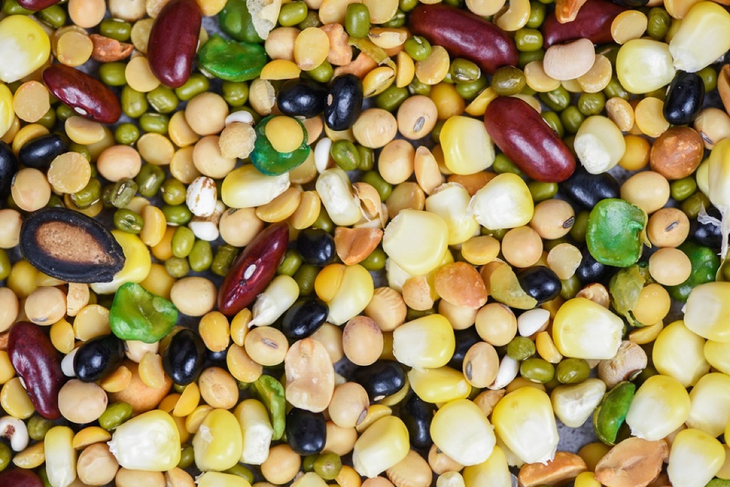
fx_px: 2129
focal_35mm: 105
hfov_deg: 19.5
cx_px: 365
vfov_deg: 13.0
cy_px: 244
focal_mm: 105
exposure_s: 1/80
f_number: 4.5
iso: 500
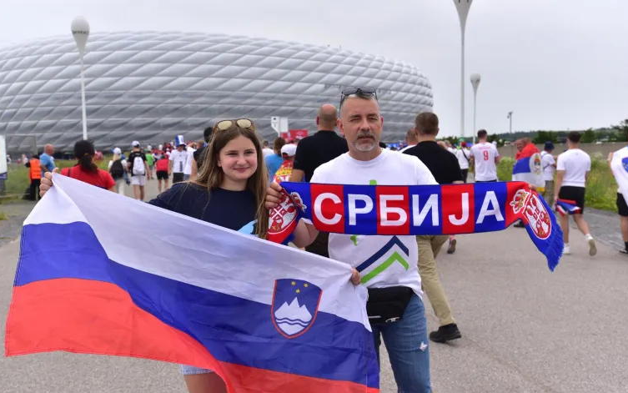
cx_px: 314
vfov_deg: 35.3
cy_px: 205
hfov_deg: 54.0
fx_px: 616
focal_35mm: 36
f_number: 5.6
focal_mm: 35
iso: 320
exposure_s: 1/2000
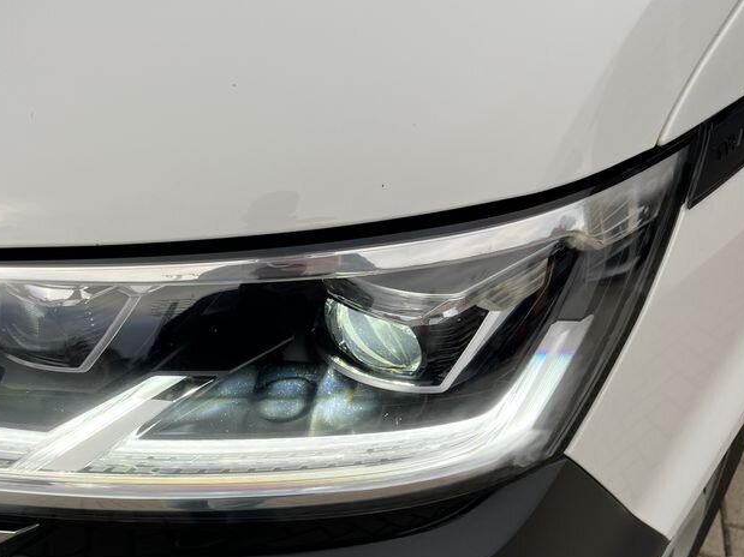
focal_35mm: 43
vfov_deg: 33.4
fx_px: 924
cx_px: 200
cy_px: 354
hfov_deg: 42.7
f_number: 1.6
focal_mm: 5.1
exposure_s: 1/550
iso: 50
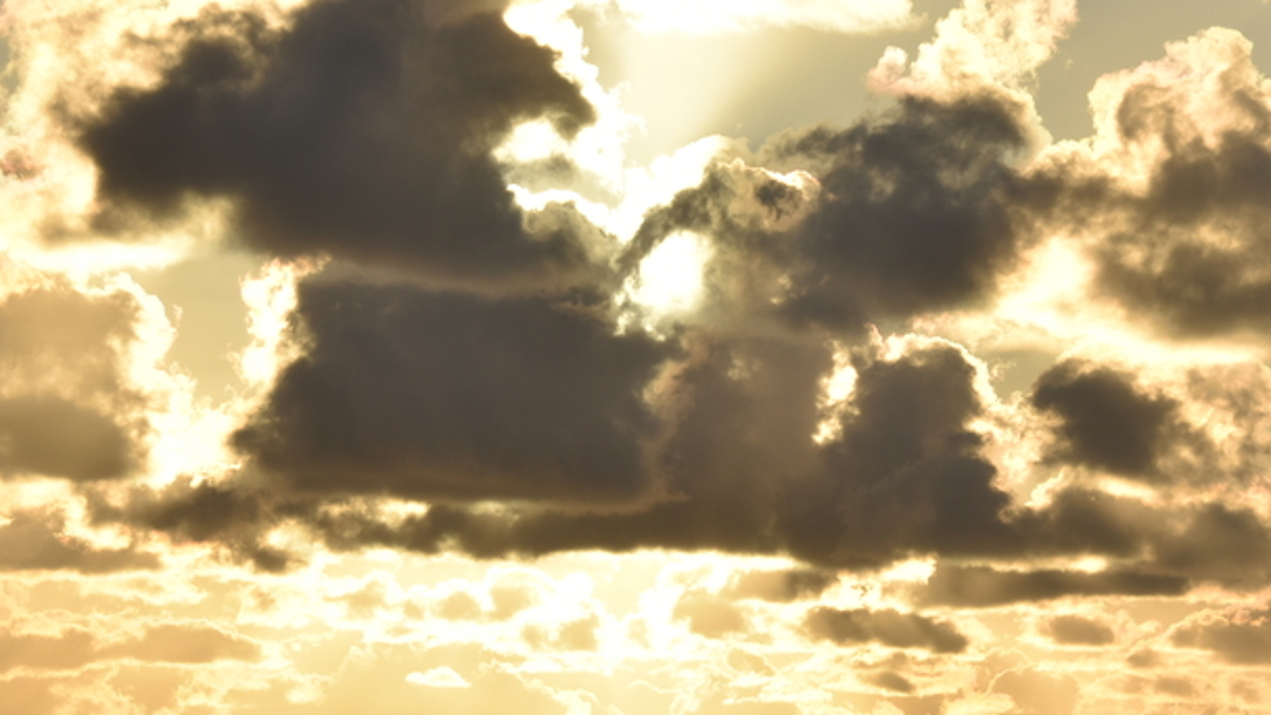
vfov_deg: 4.9
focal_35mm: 247
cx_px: 976
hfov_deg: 8.7
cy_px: 320
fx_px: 8324
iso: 100
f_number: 11
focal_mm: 112
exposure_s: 1/500
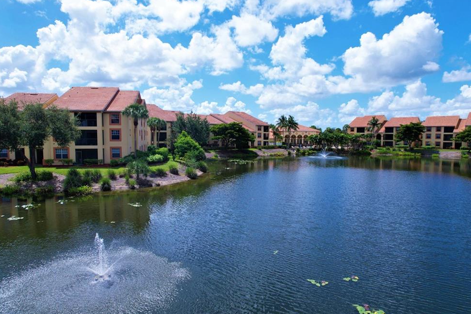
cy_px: 158
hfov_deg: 76.1
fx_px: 301
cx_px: 233
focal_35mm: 23
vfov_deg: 55.1
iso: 150
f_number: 2.8
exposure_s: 1/320
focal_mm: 8.38
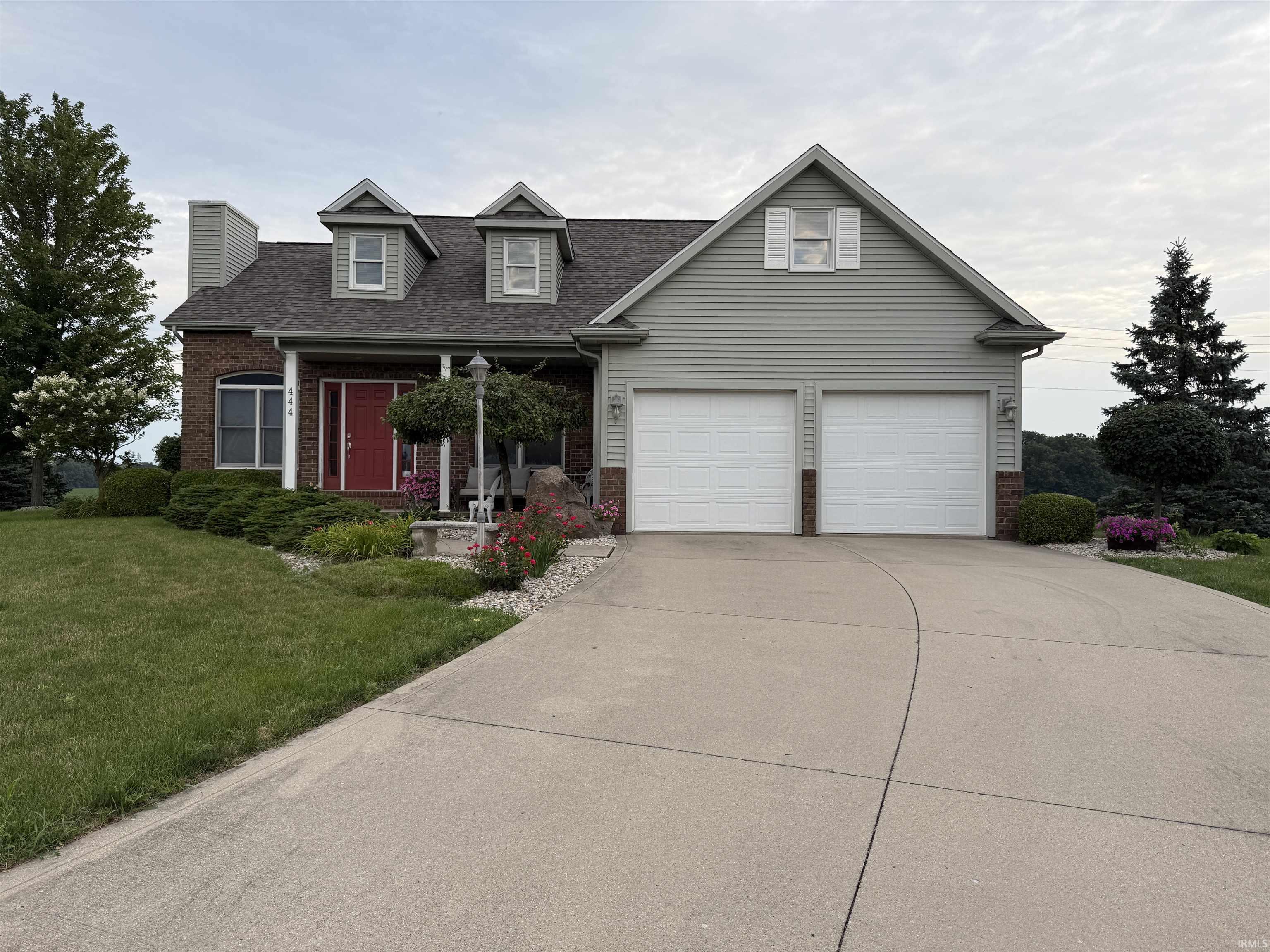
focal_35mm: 24
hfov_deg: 71.6
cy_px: 476
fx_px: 881
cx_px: 635
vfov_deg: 56.8
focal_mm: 6.76
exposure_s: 1/677
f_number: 1.78
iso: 80
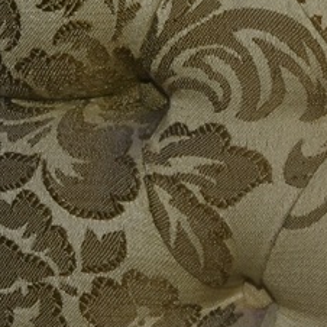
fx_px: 1689
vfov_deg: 11.0
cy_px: 247
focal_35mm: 158
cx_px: 605
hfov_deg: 10.4
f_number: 8
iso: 100
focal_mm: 28
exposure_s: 1/60
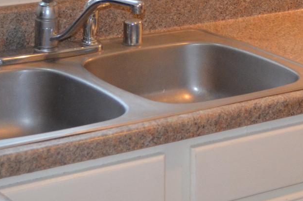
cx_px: 363
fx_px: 1084
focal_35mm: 129
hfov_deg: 15.4
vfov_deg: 10.4
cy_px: -53
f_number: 4.2
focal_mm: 26
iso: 1400
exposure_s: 1/60
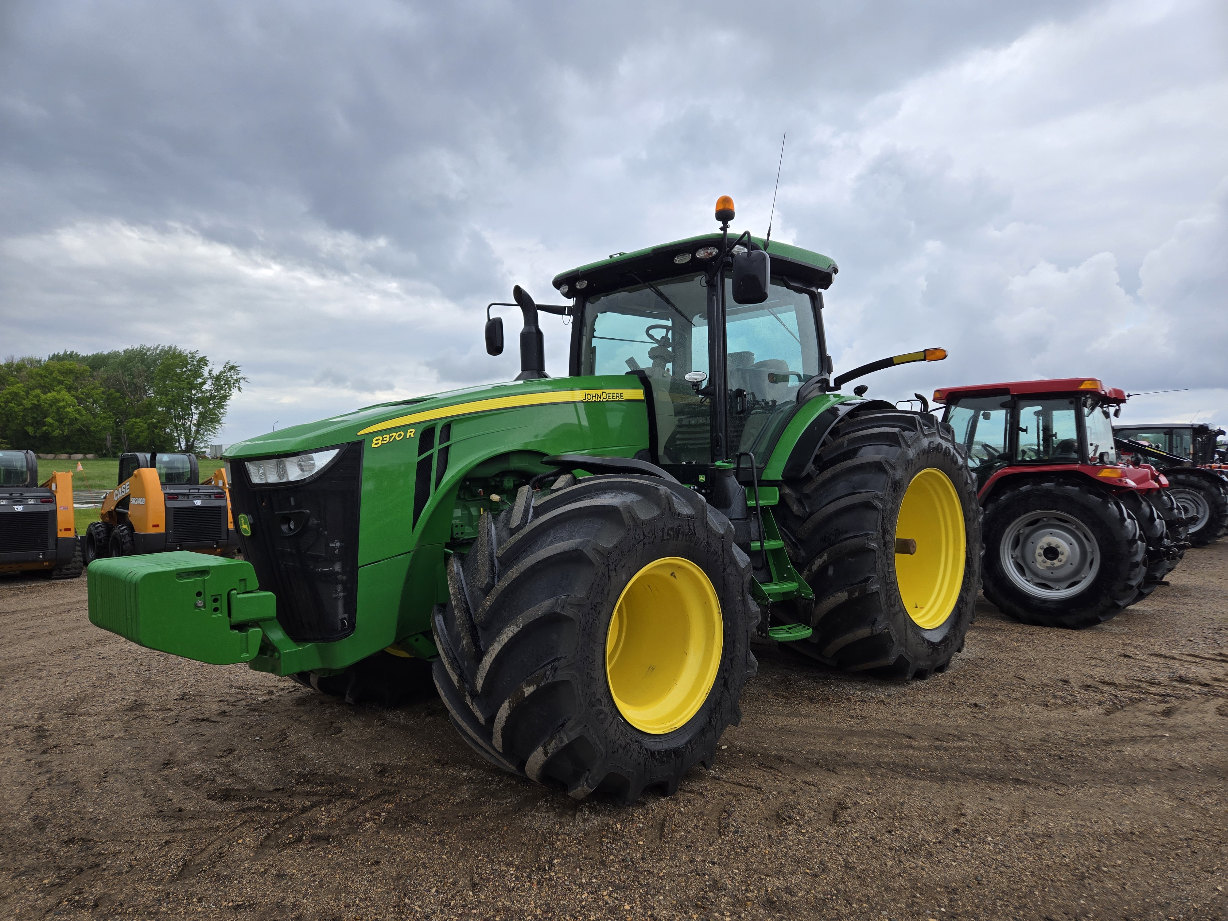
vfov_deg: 58.9
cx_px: 614
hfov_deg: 73.9
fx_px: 816
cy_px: 460
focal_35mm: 23
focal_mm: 5.4
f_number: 1.8
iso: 25
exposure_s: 1/671
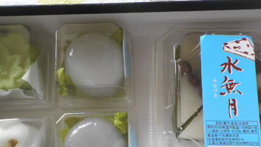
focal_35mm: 37
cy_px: 103
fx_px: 256
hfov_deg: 54.0
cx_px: 130
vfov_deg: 31.6
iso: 100
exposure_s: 1/30
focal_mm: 4.9
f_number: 3.2
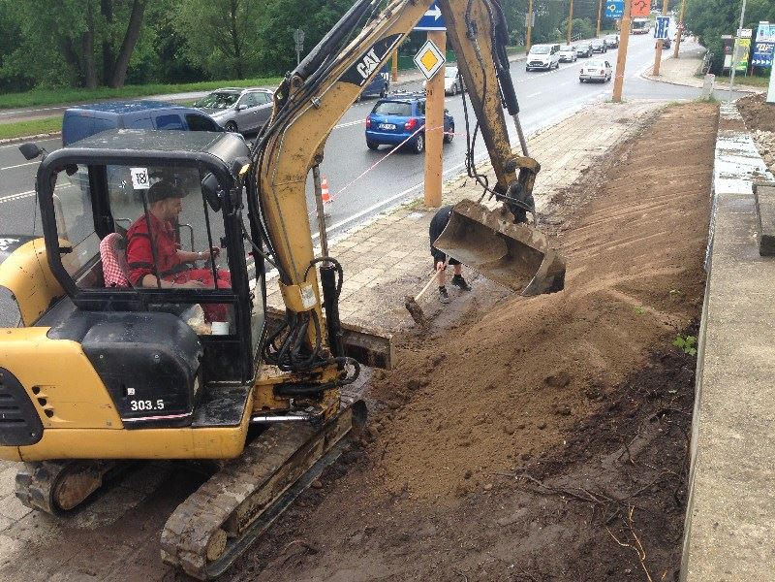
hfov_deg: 55.4
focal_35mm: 33
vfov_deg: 42.9
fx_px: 739
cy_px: 291
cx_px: 388
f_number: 2.4
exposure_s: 1/484
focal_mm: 4.12
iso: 50
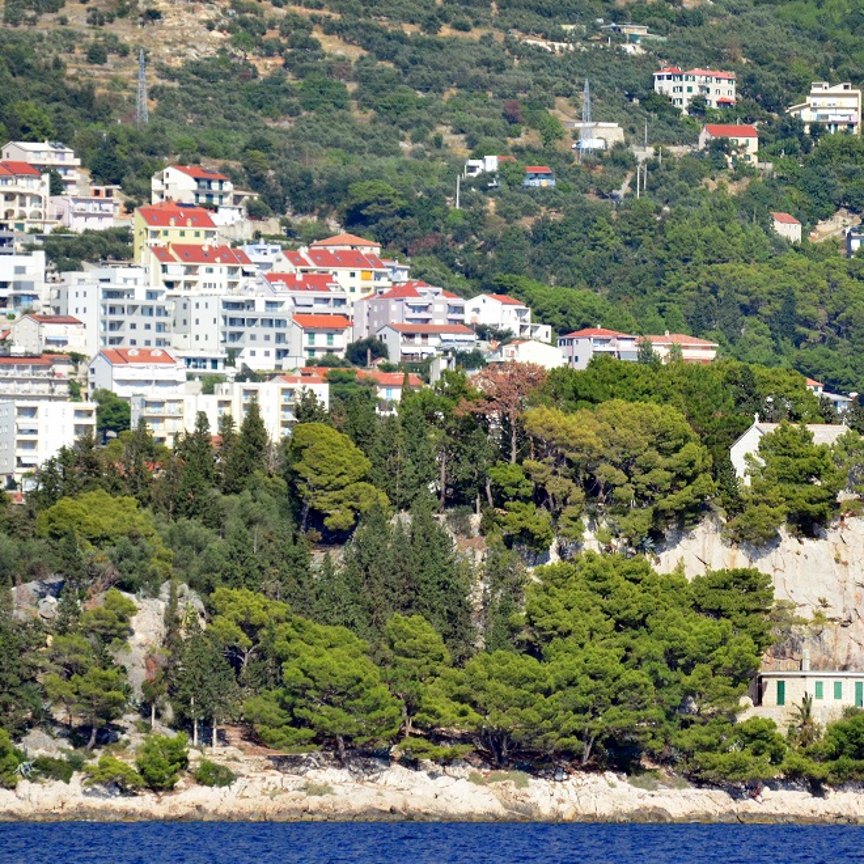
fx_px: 13611
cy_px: 432
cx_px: 563
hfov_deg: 3.6
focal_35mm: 482
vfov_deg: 3.6
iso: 1600
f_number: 5.6
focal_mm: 250
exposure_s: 1/8000
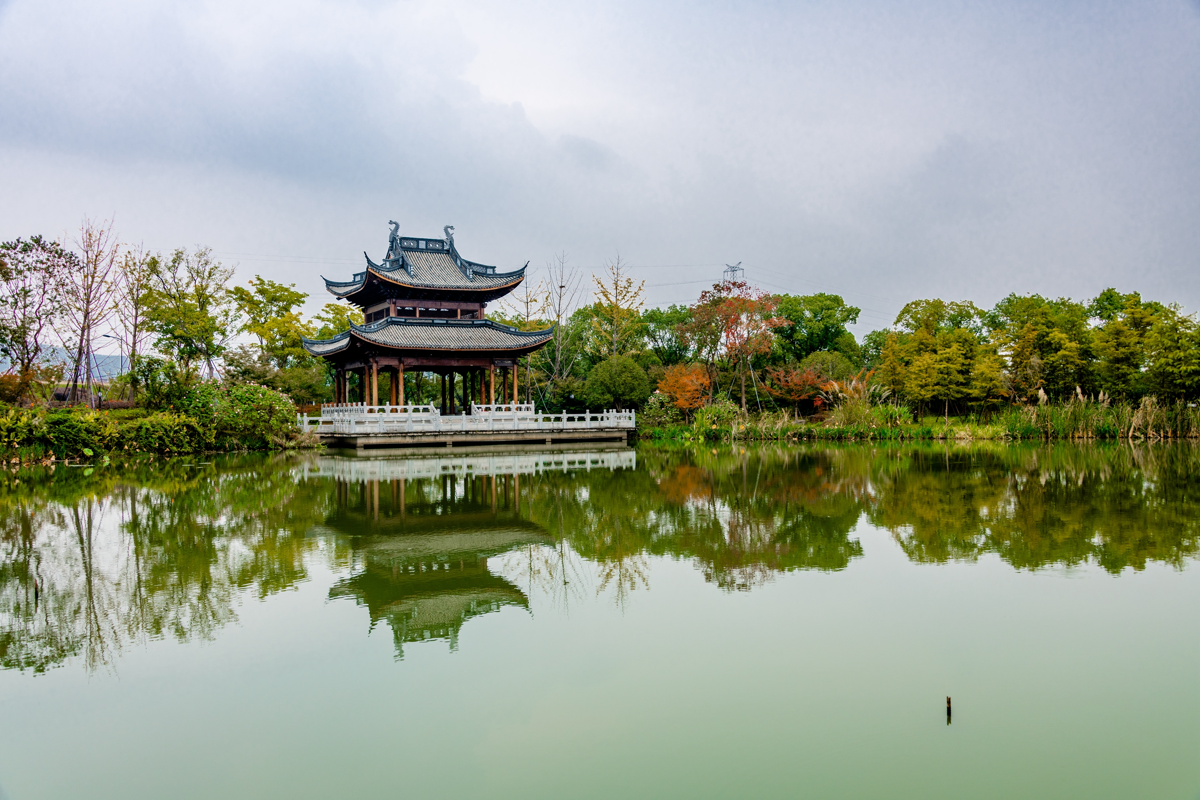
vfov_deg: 41.1
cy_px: 400
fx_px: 1067
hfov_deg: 58.7
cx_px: 600
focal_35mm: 32
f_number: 6.3
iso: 64
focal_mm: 32
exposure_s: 1/60
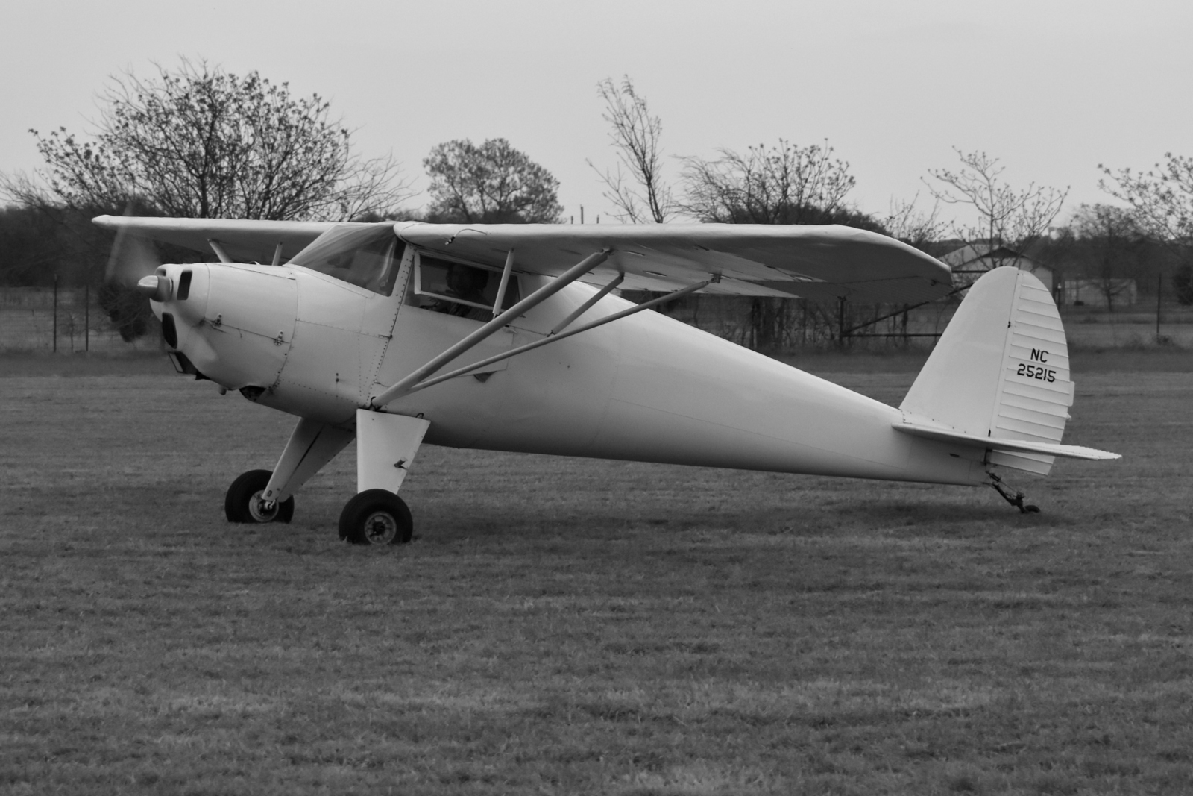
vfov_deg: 16.6
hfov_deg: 24.6
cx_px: 596
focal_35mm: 82
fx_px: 2734
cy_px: 398
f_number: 5.6
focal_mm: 55
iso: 500
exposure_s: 1/250
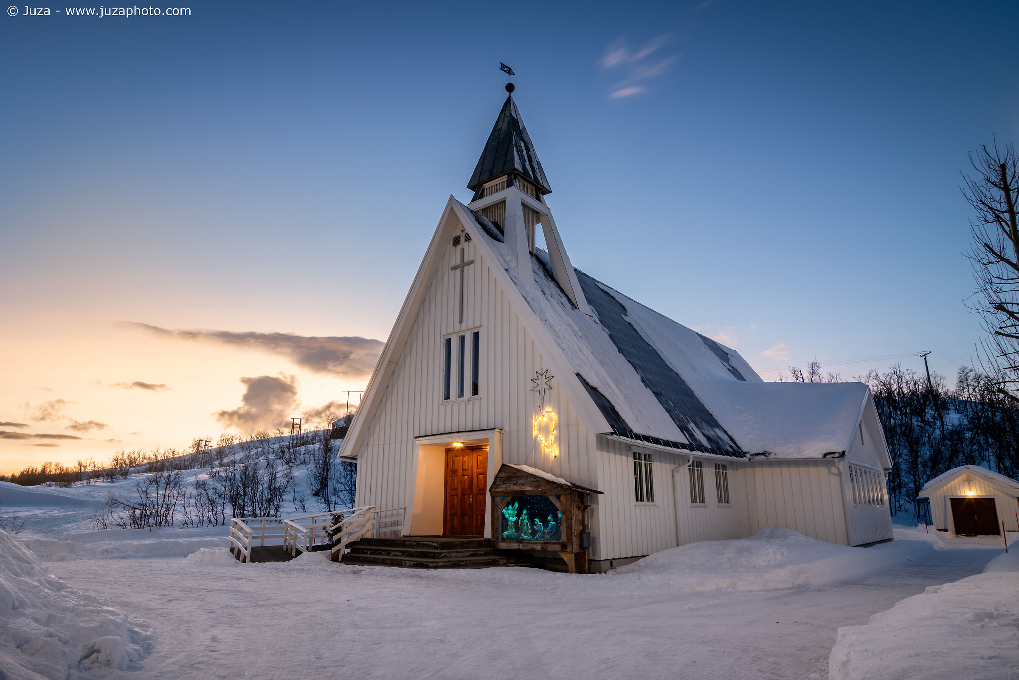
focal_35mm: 23
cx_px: 510
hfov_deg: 76.1
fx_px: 651
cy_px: 340
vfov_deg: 55.1
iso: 100
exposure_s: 1/2
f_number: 9
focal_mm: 15
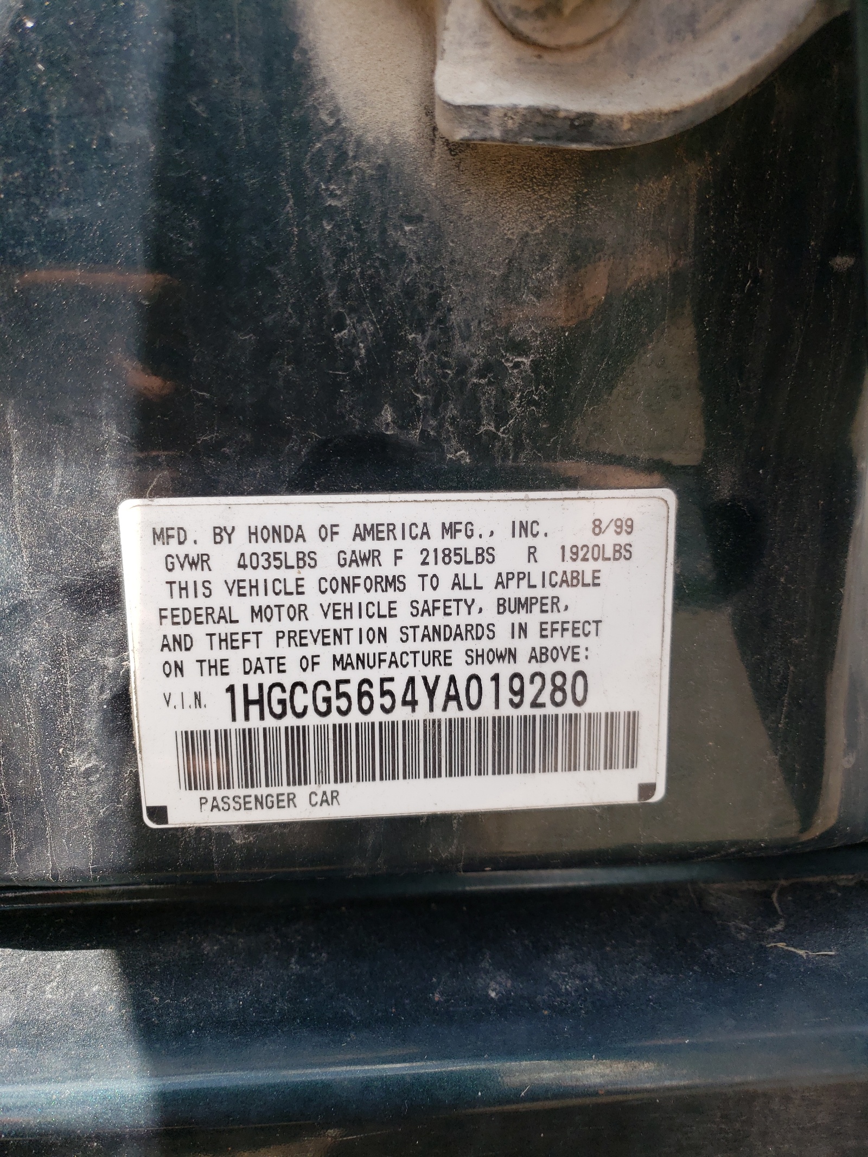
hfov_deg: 53.1
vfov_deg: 67.3
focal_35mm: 26
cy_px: 578
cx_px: 434
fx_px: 869
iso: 50
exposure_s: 1/769
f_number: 1.5
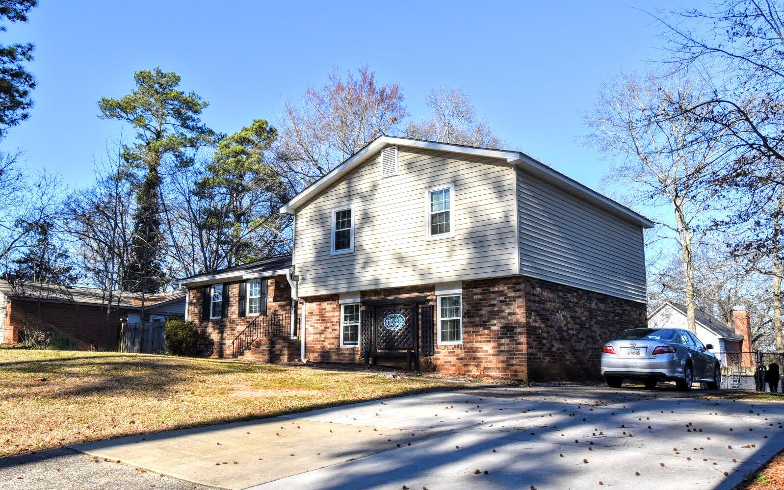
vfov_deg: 40.6
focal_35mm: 31
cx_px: 390
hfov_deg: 61.2
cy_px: 254
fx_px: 662
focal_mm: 20
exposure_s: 1/320
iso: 200
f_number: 9
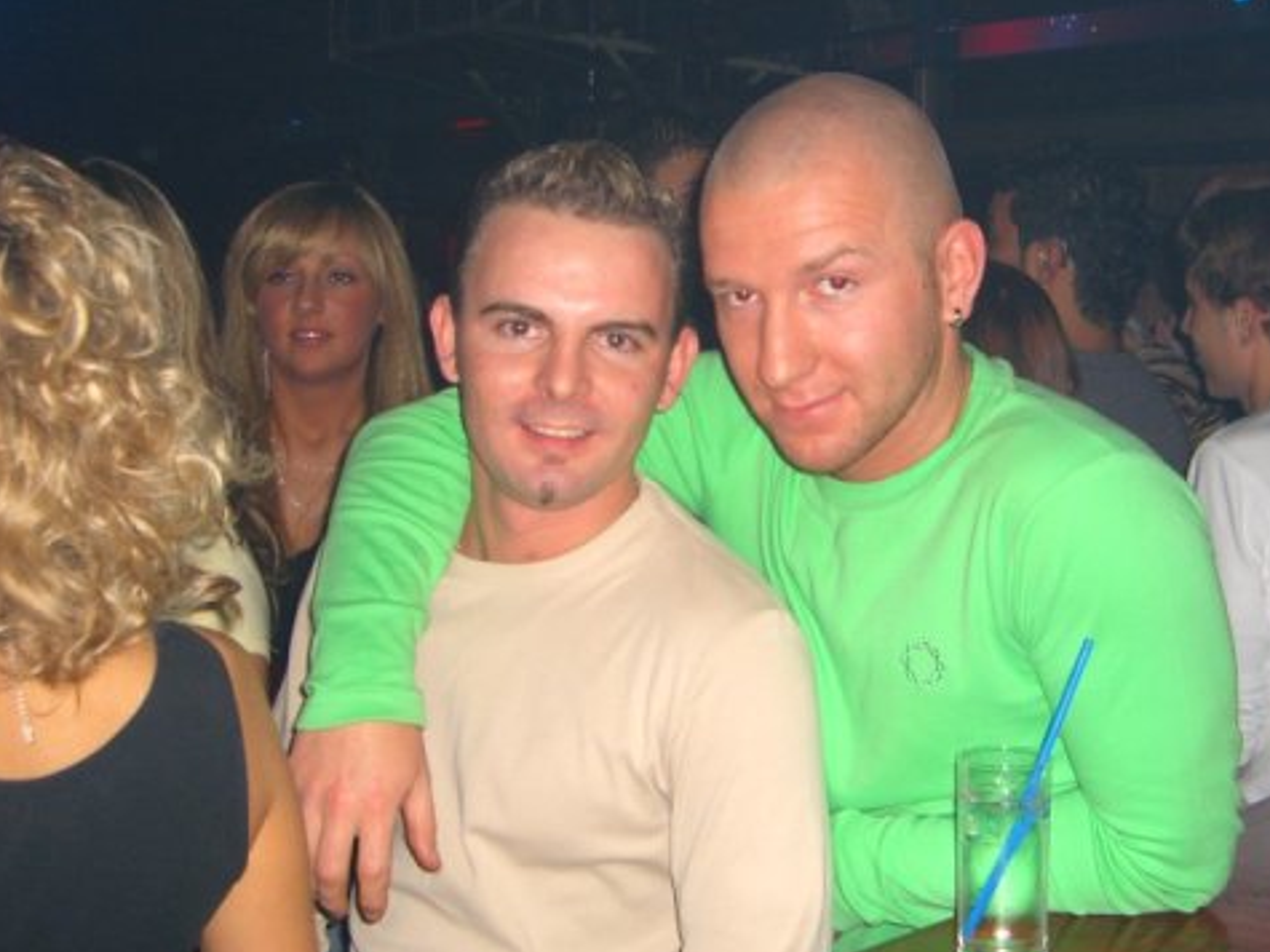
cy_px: 441
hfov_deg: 39.5
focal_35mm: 48
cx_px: 746
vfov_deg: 30.2
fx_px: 1761
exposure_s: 1/60
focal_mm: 7.9
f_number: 2.8
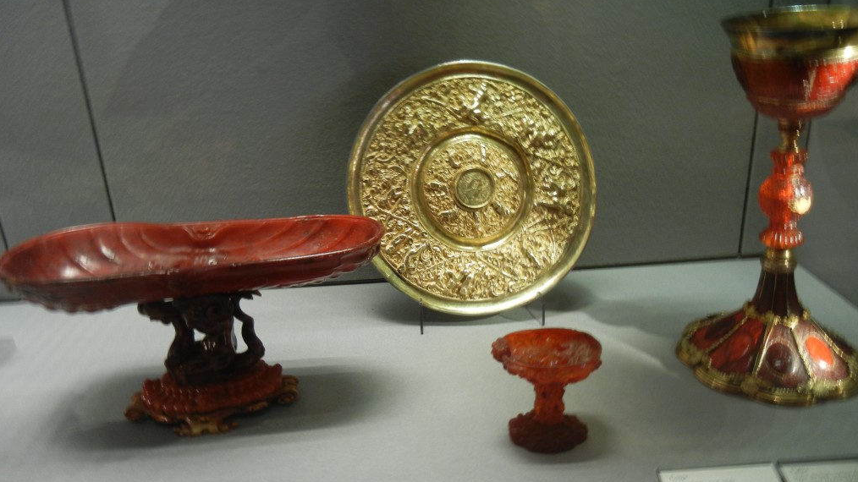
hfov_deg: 59.5
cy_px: 260
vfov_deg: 35.6
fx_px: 751
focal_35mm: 33
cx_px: 432
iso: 200
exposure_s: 1/5.5
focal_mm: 5.4
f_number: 3.5
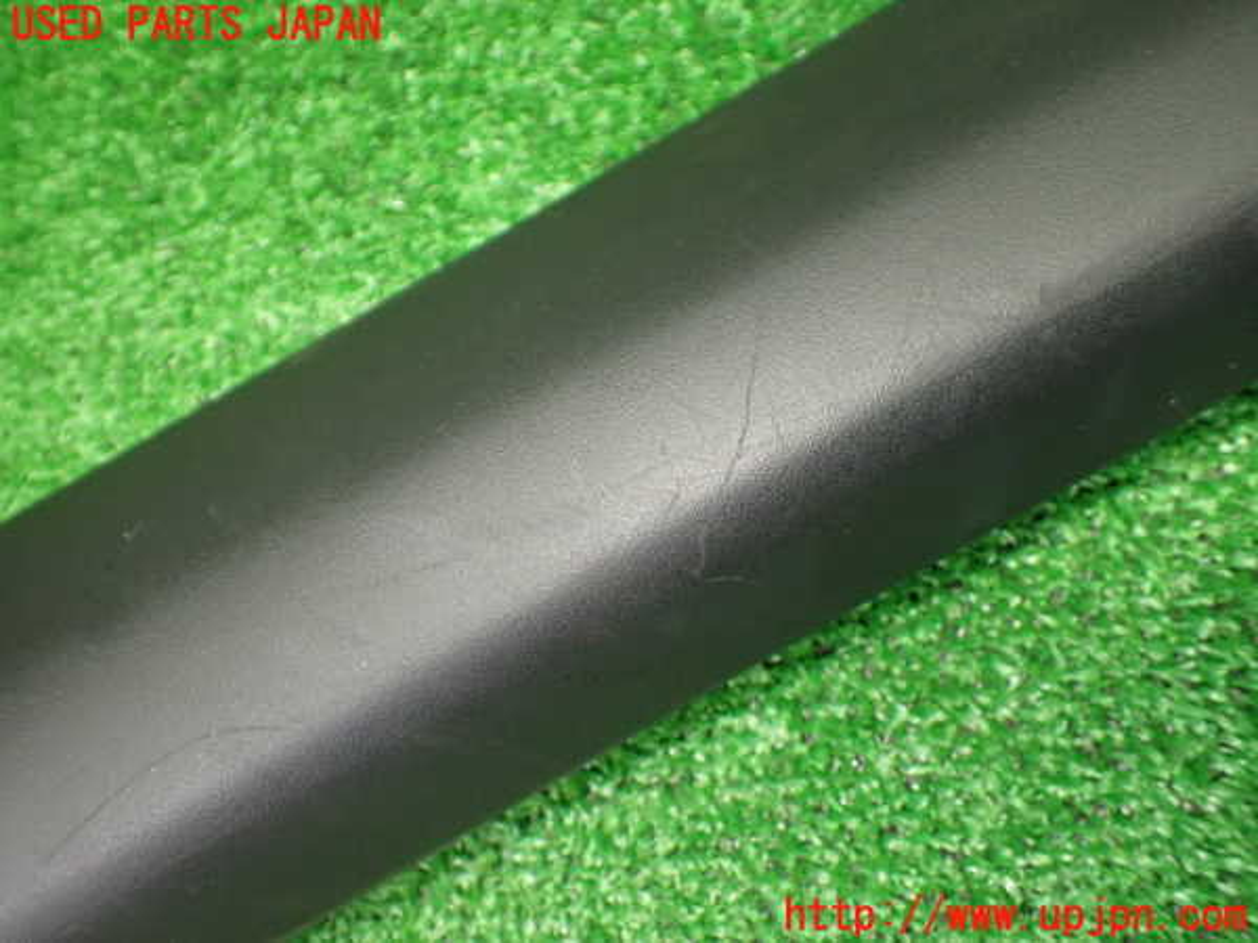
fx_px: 1090
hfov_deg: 60.0
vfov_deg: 46.8
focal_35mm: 30
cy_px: 472
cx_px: 629
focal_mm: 5.4
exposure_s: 1/100
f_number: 2.3
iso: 800
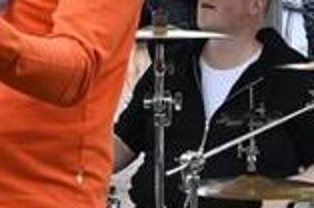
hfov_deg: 10.5
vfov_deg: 7.2
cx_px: -150
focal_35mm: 190
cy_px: 131
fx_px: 1654
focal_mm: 20
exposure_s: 1/250
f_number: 5.6
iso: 200
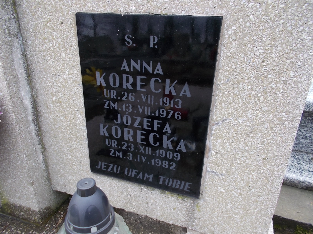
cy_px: 117
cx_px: 156
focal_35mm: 26
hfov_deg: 67.3
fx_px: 235
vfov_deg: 53.1
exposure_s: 1/40
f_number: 3.2
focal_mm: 4.6
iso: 80
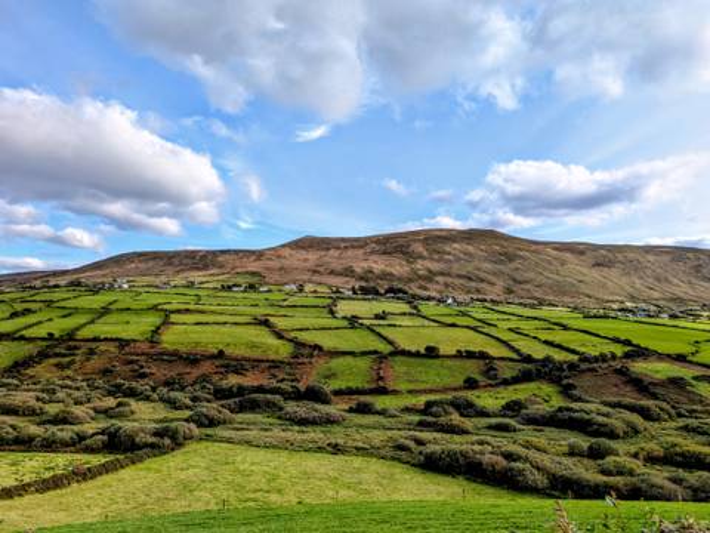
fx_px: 513
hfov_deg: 69.4
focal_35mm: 25
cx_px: 355
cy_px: 266
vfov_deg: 54.9
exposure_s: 1/1366
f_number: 1.89
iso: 52
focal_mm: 5.43
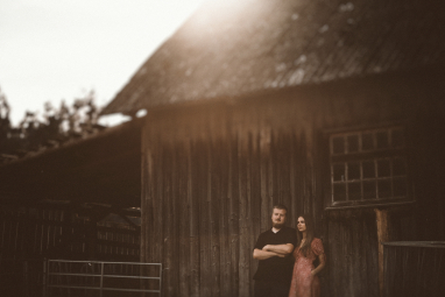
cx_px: 219
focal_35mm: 89
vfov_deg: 15.4
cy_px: 147
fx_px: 1100
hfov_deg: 22.9
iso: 160
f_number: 2
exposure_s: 1/4000
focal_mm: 85
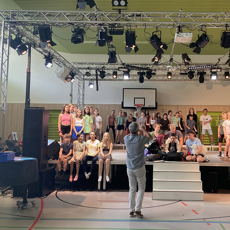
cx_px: 153
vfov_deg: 48.4
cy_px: 118
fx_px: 256
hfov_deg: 47.7
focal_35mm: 34
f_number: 1.8
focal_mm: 3.99
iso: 80
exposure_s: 1/50
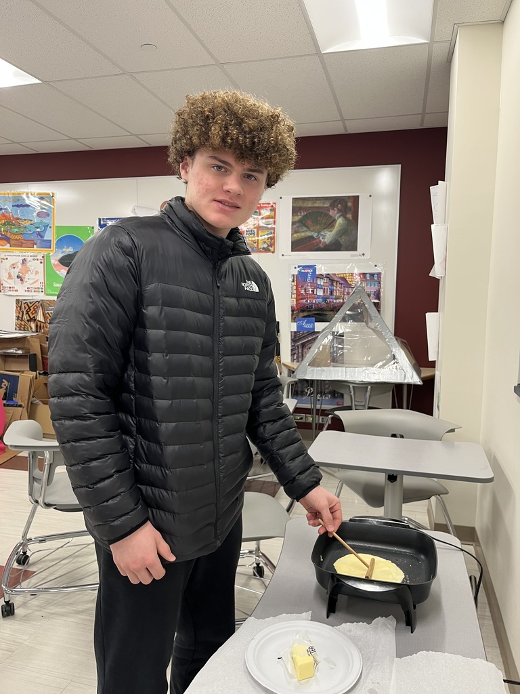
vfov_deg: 67.3
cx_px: 260
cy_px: 347
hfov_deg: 53.1
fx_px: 521
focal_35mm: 26
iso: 100
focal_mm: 5.1
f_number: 1.6
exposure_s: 1/60
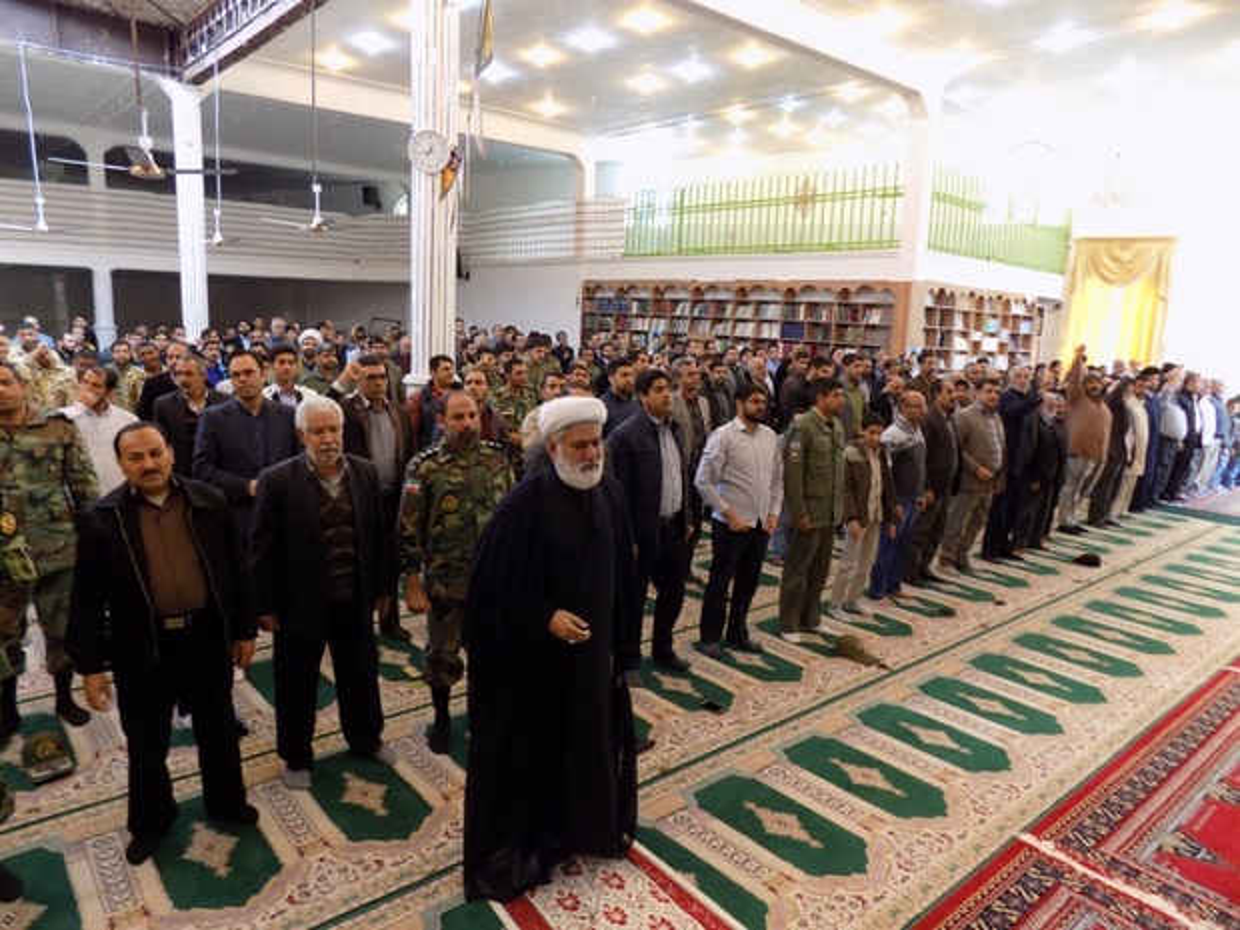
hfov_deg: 73.9
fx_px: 824
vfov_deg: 58.9
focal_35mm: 23
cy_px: 465
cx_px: 620
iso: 280
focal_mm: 4
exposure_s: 1/30
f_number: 3.1
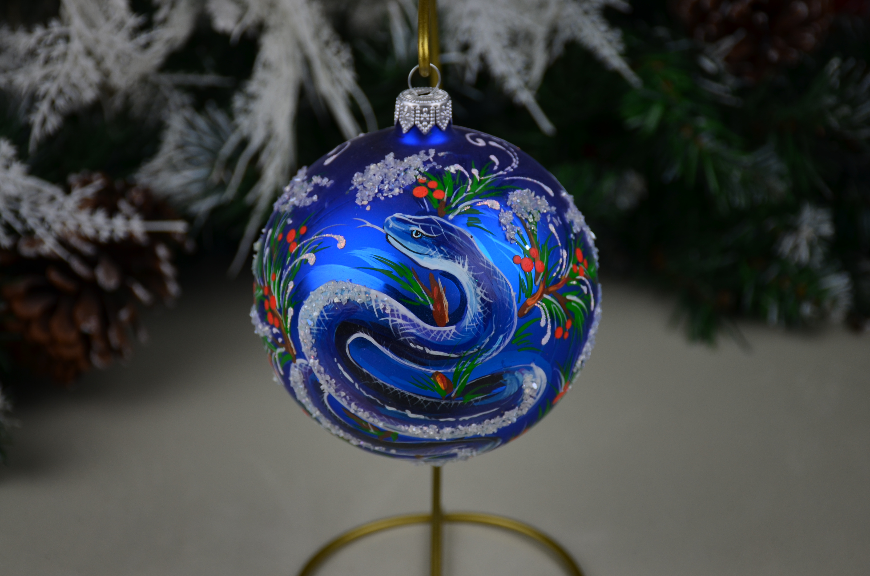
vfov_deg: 18.8
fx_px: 1736
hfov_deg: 28.1
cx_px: 435
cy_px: 288
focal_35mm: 72
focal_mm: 48
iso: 125
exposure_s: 1/100
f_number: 5.6
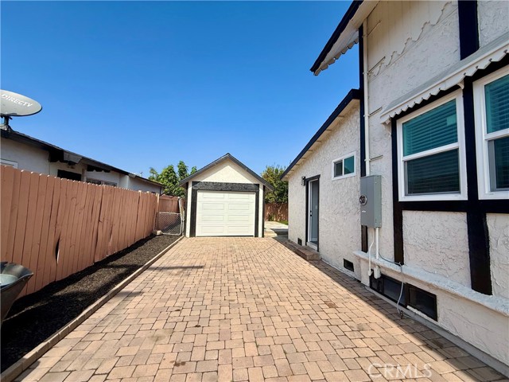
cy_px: 191
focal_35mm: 14
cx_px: 254
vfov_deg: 85.7
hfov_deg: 102.1
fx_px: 206
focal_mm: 2.22
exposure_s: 1/3460
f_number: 2.2
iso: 50
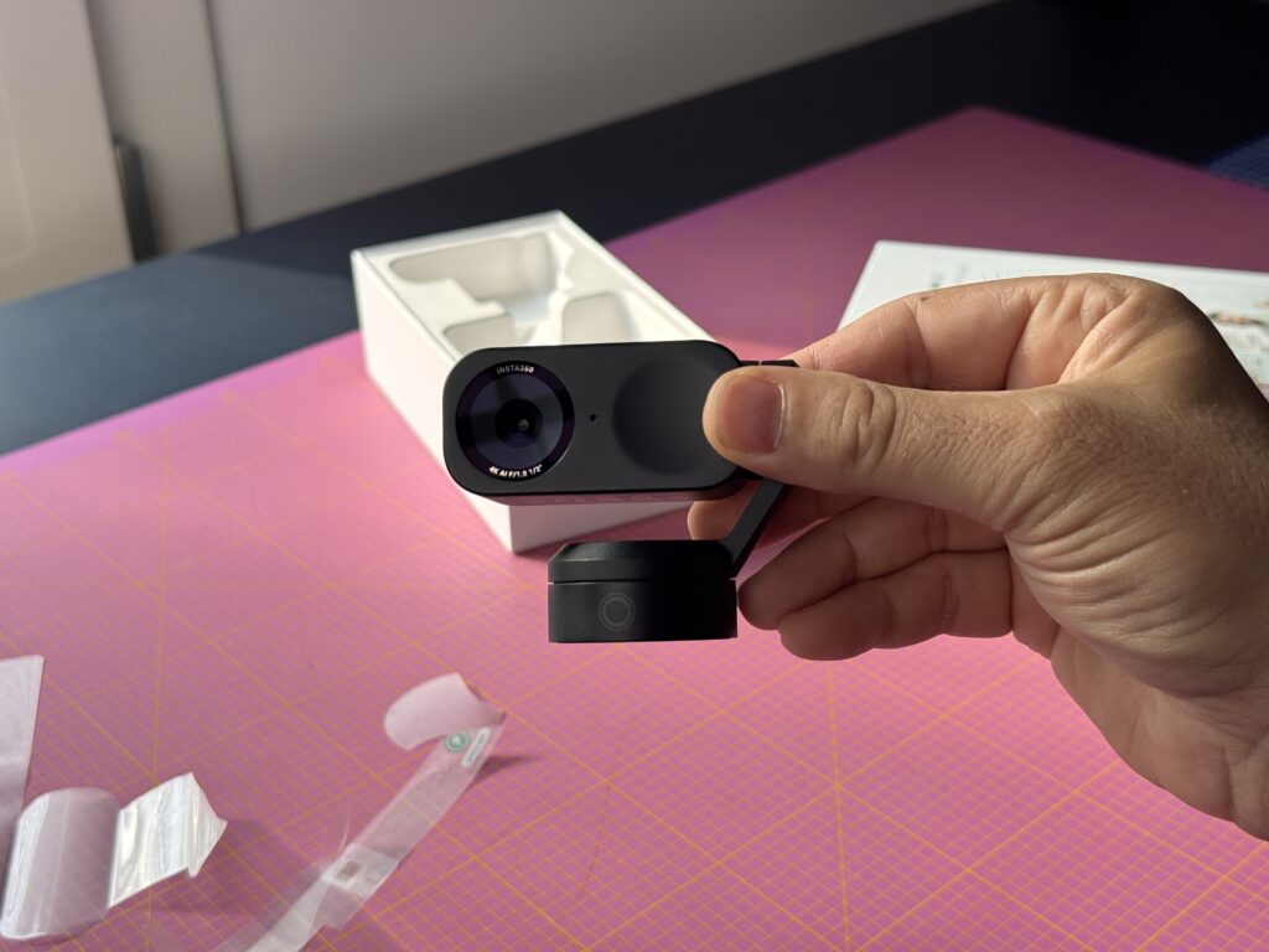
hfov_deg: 39.7
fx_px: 1760
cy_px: 476
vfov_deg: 30.3
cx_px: 634
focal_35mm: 48
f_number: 1.78
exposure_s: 1/194
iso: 64
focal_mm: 6.76
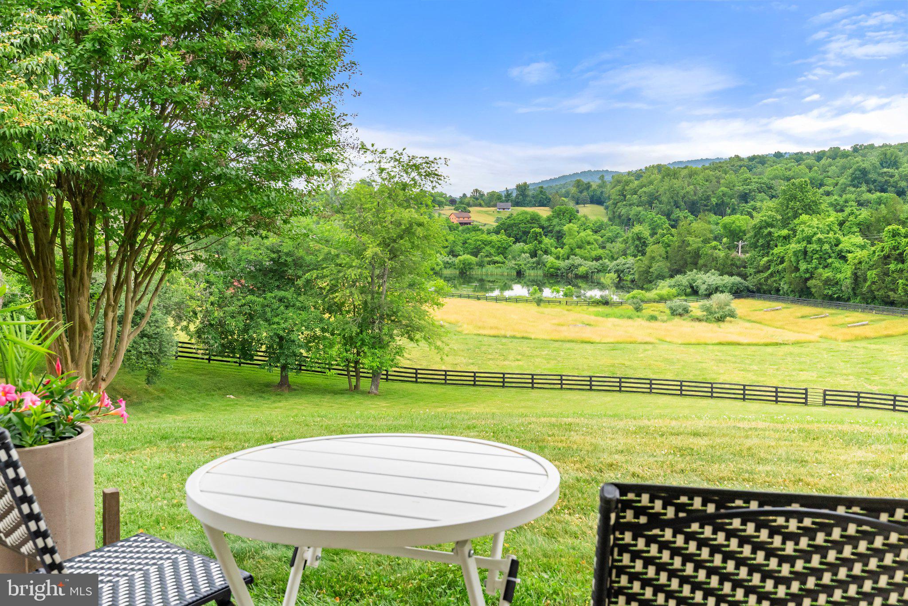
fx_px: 883
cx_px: 454
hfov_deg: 54.4
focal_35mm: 35
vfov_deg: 37.9
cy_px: 303
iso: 640
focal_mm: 35
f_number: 11
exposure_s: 1/200
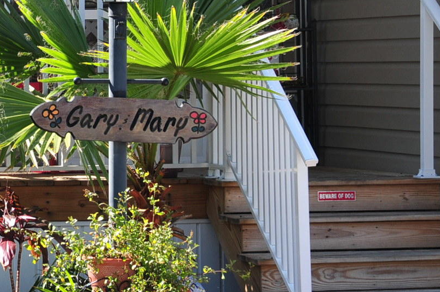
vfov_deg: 6.8
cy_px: 63
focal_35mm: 200
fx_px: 2441
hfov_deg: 10.2
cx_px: -37
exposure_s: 1/250
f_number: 8
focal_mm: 50
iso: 250
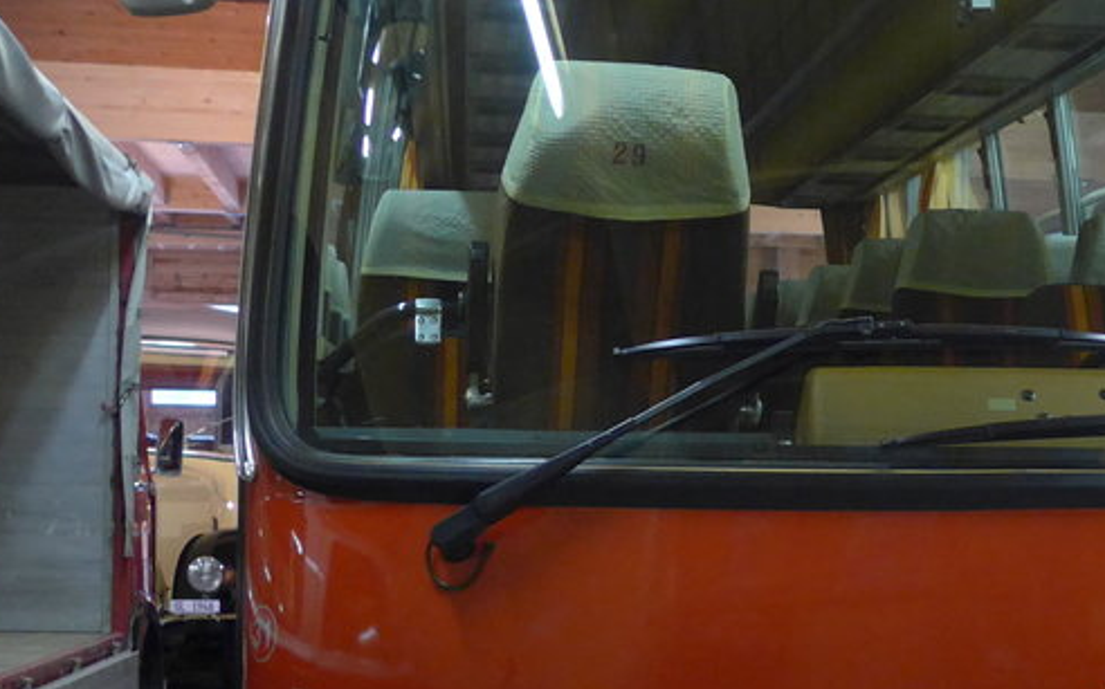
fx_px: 2258
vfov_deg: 17.3
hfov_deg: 26.7
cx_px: 955
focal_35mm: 75
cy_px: 505
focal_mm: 6
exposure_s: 1/25
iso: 400
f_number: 2
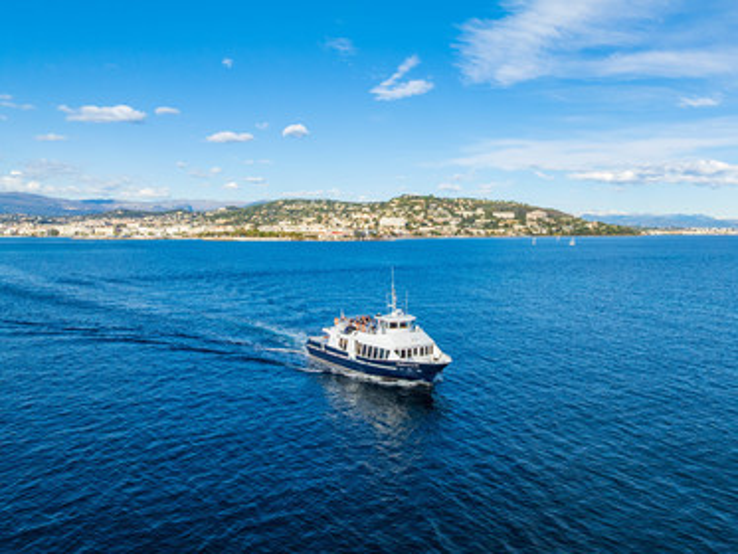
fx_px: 512
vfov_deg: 56.8
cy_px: 277
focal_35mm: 24
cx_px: 369
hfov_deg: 71.6
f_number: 8
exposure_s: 1/400
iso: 200
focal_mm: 12.3
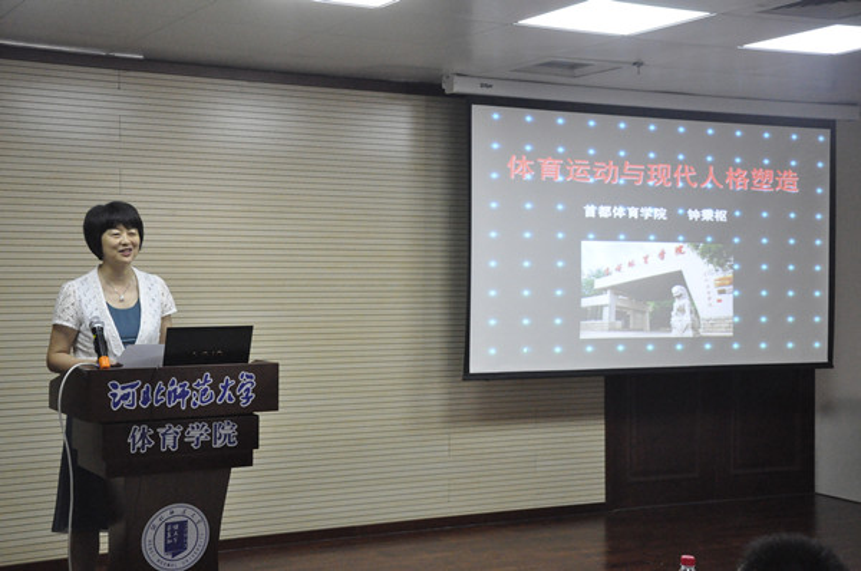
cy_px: 286
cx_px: 430
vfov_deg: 23.7
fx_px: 1361
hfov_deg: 35.1
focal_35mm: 57
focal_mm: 38
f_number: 5.6
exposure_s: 1/125
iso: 3200
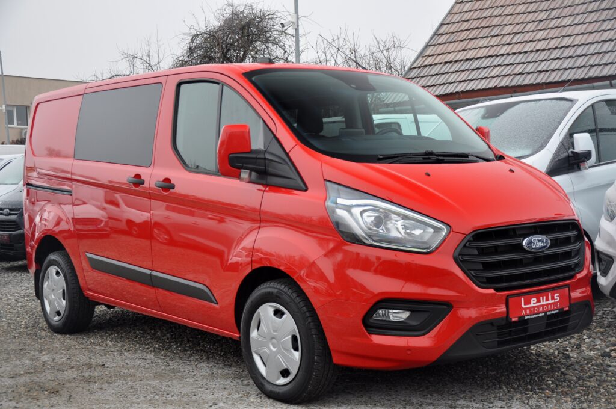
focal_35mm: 48
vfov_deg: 28.0
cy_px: 204
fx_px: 820
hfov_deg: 41.2
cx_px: 308
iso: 500
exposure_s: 1/100
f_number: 5
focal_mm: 32
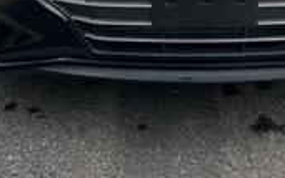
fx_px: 583
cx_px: 172
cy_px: -80
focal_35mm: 75
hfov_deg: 27.4
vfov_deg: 16.1
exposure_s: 1/1357
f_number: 1.78
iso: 80
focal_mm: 6.86
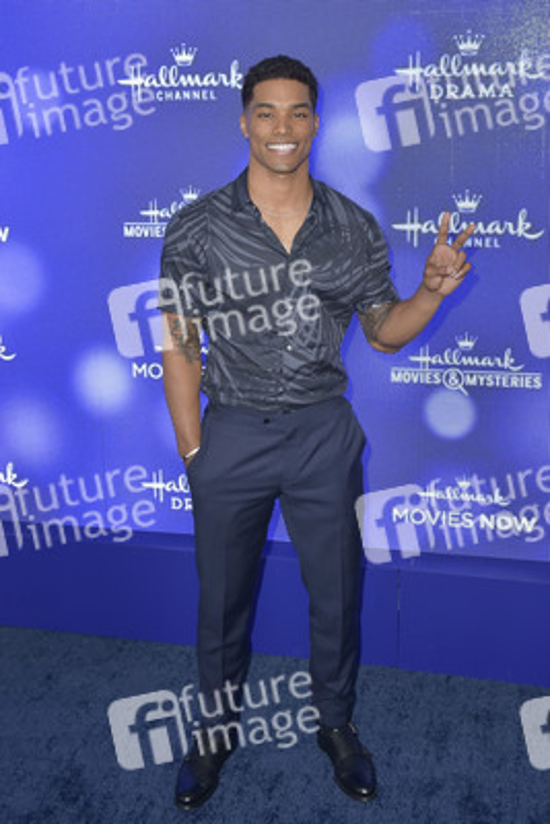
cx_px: 275
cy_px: 412
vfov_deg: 50.7
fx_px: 870
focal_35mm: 38
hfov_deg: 35.1
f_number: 7.1
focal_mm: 38
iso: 320
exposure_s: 1/250
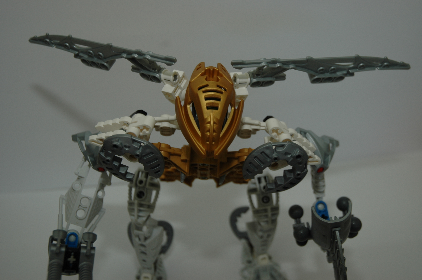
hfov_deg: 38.9
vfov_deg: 26.4
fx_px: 597
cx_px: 211
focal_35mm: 51
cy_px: 140
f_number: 4.2
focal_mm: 34
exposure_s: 1/80
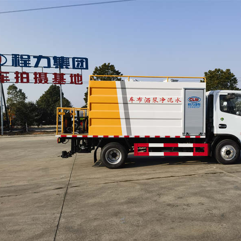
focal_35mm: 32
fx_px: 252
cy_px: 121
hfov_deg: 50.5
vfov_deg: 51.1
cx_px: 153
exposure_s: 1/3115
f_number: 1.9
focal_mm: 6.67
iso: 50
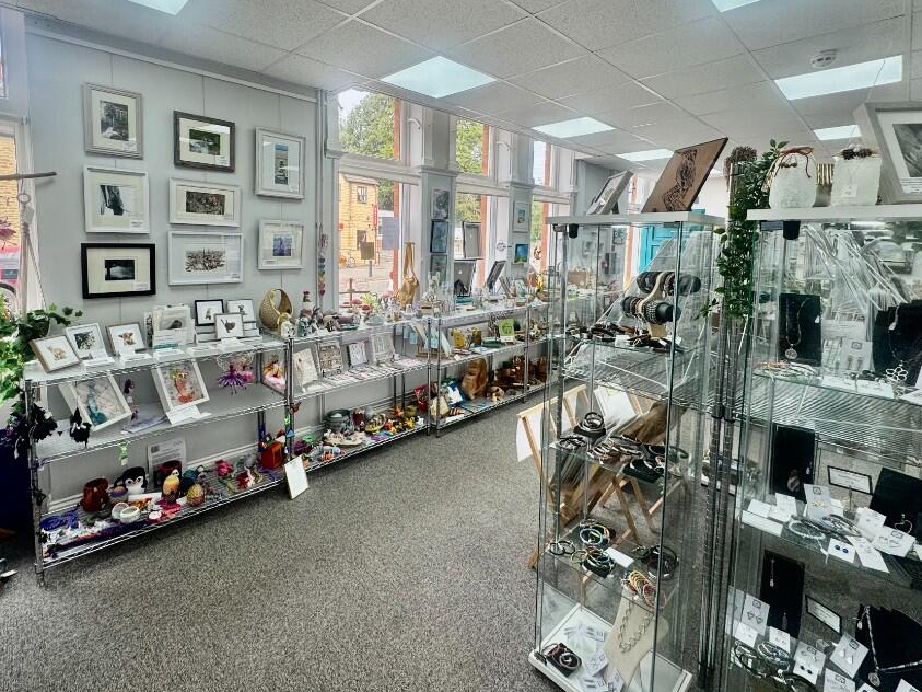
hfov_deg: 90.7
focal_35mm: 17
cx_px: 411
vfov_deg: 74.0
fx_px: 453
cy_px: 282
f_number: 2.2
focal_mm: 2.22
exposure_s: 1/130
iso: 40
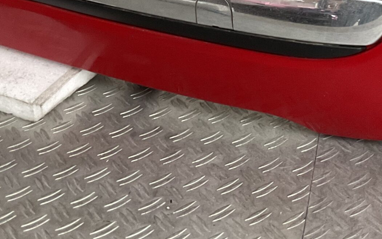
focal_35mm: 75
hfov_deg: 27.4
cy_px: -55
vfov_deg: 16.6
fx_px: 781
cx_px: 227
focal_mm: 3
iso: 125
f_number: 1.8
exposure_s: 1/50
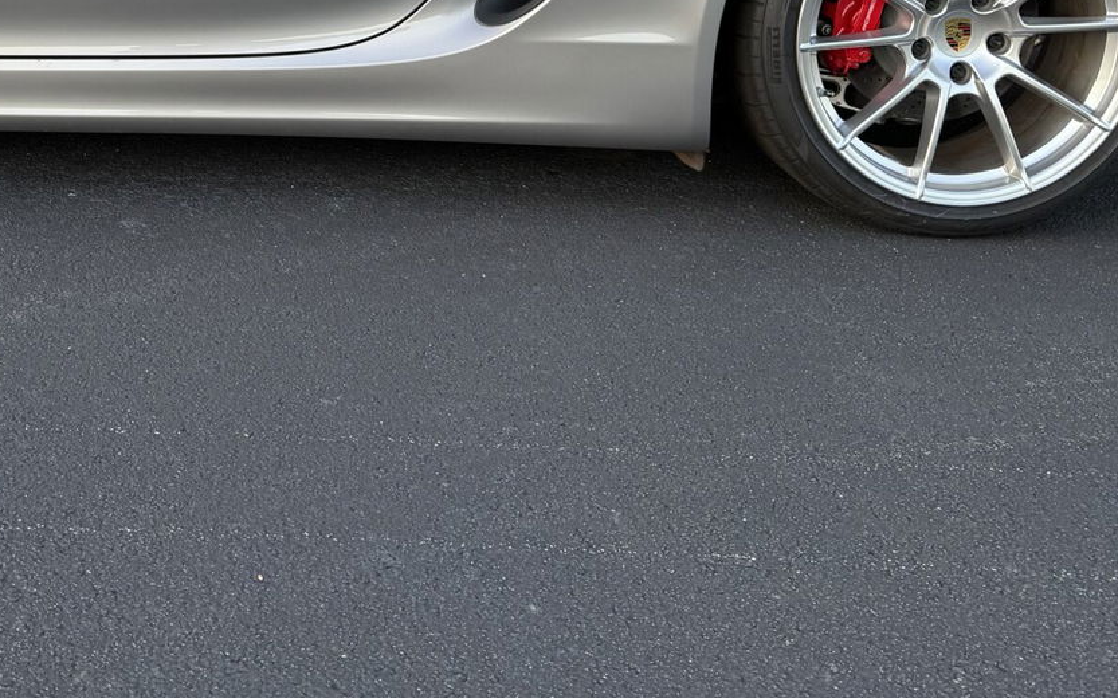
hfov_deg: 35.5
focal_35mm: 55
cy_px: -36
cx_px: 203
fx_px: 1675
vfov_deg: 22.4
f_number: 1.78
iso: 64
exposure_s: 1/121
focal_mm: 6.86
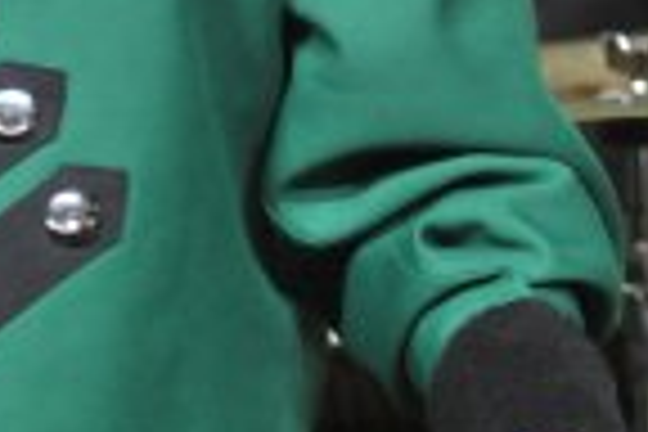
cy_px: 4
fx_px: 8999
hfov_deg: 4.1
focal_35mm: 500
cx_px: -29
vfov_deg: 2.7
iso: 800
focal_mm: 80
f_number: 2.8
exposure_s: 1/125
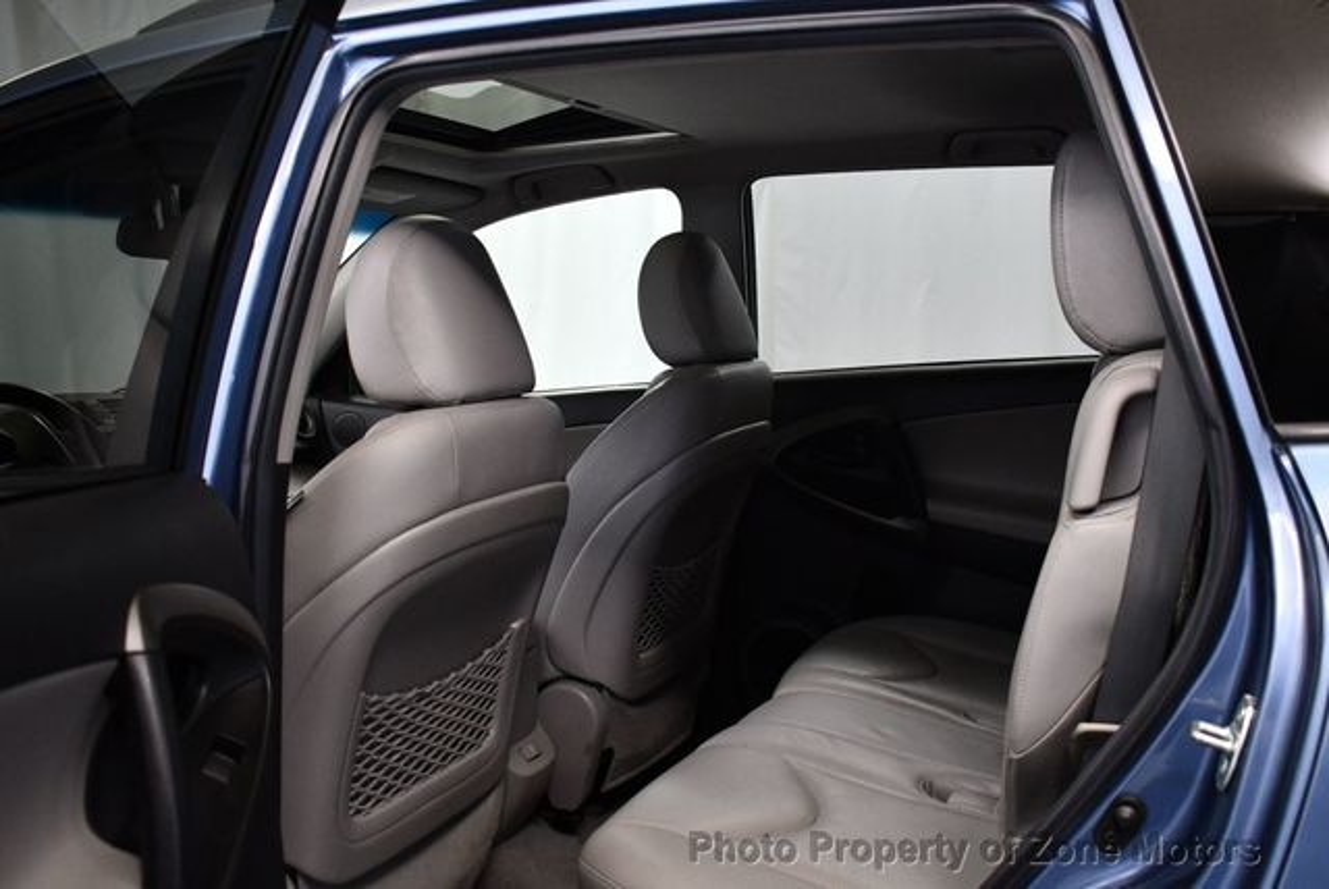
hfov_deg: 53.1
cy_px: 444
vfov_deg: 36.9
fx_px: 1330
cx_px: 664
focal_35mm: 36
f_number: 3.5
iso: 1400
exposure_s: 1/125
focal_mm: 18
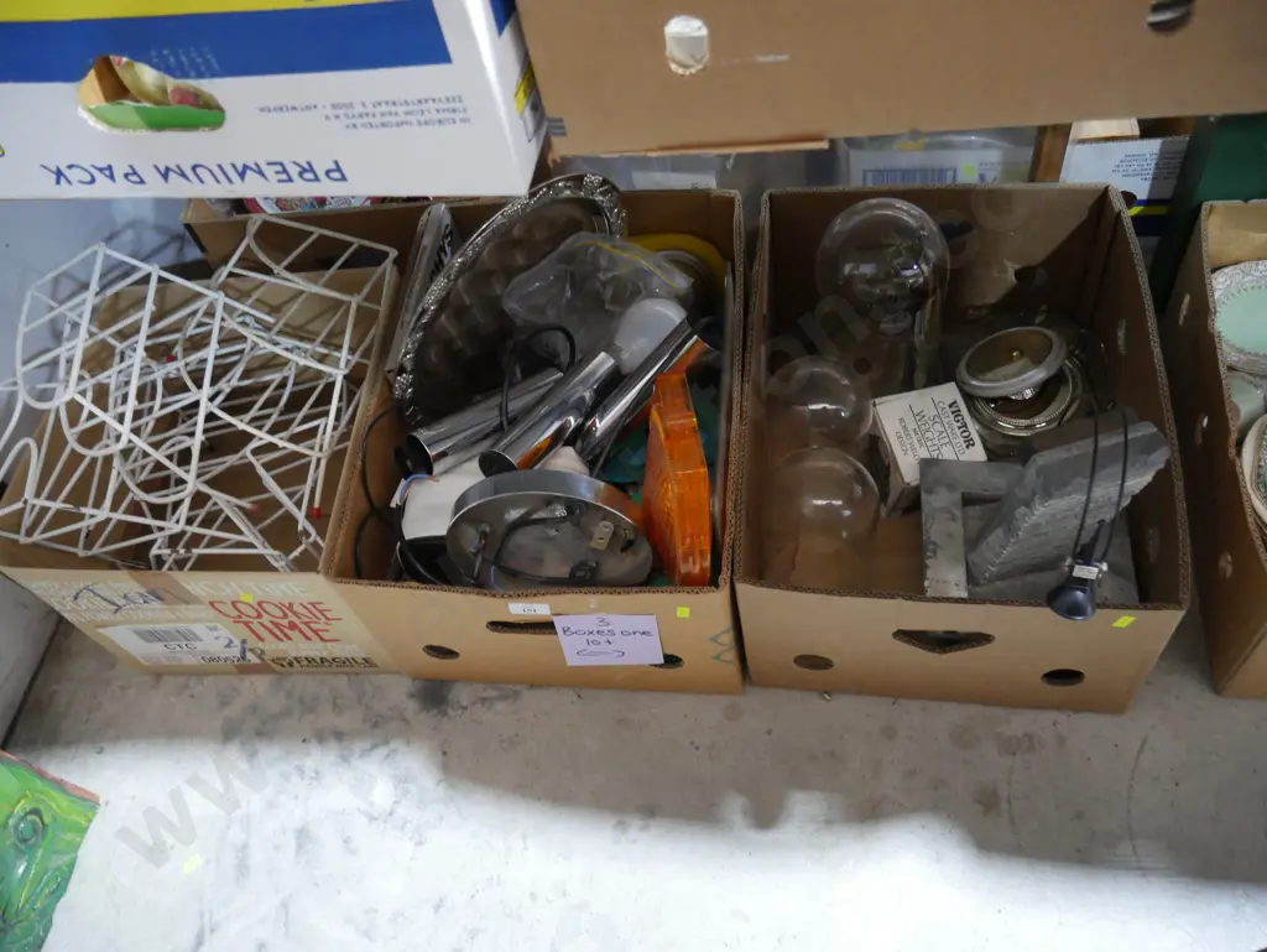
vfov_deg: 49.8
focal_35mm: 28
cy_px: 476
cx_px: 634
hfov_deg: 63.4
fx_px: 1025
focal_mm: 14
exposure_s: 1/60
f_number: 3.5
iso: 2000
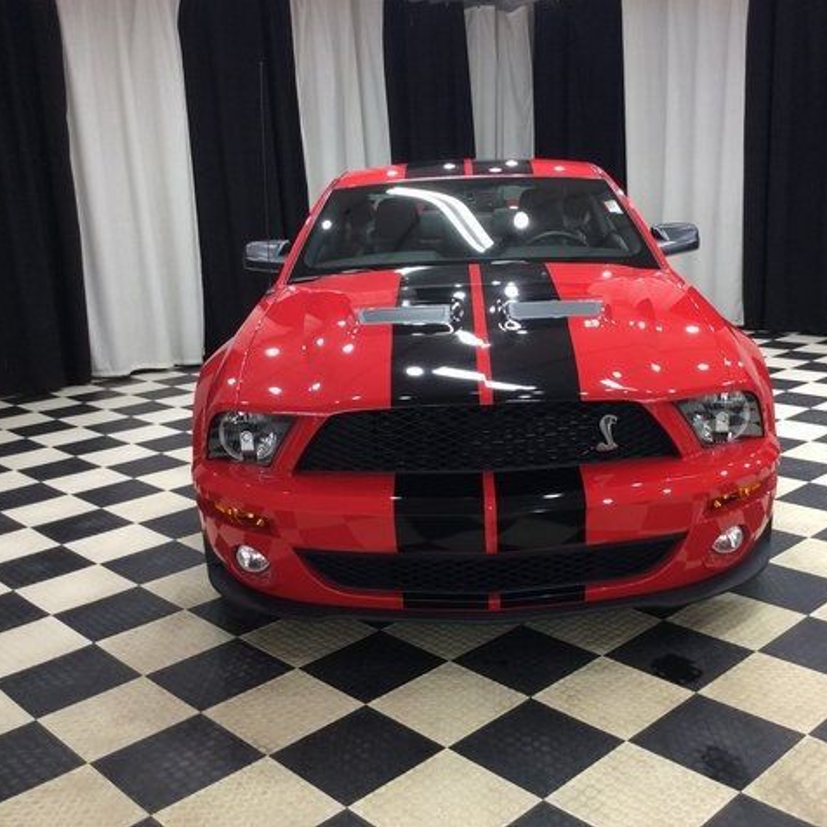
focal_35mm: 38
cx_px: 464
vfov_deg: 43.9
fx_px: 1027
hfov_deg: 43.8
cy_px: 414
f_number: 2.4
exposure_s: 1/25
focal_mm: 3.3
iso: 64
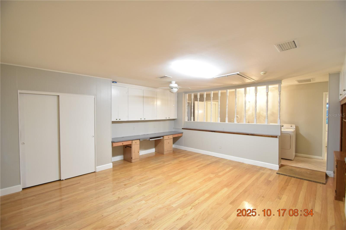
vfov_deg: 77.3
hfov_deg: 100.4
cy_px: 115
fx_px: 144
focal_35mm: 15
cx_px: 173
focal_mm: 10
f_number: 3.5
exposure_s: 1/20
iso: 800
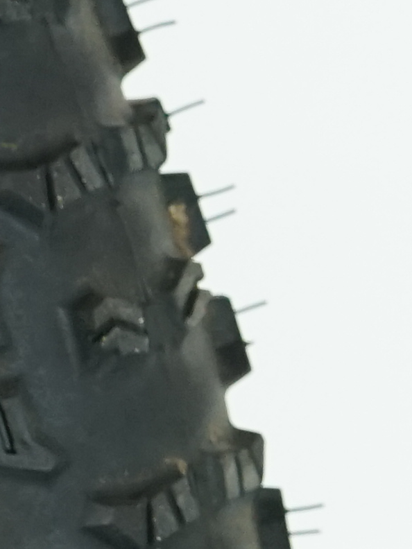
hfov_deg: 4.0
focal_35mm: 364
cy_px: 87
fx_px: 5776
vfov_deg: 5.4
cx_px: 959
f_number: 5.6
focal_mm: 50
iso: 2000
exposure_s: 1/200
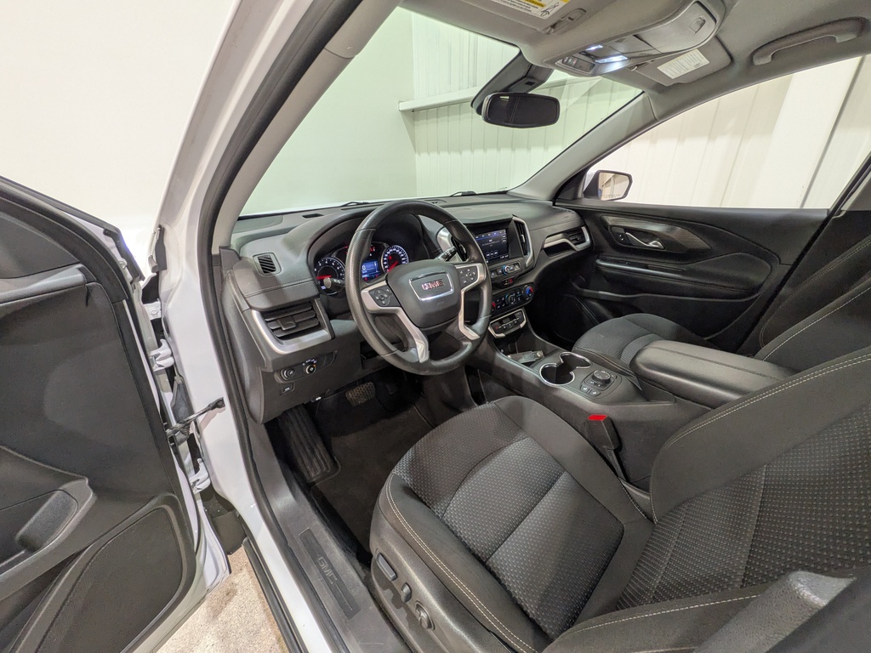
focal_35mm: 14
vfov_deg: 85.7
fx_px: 352
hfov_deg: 102.1
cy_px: 326
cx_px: 436
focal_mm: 1.83
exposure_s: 1/60
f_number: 2.2
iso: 135
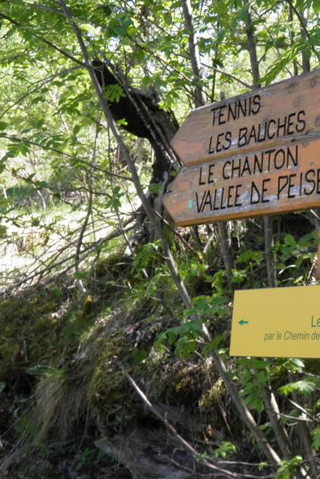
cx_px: 323
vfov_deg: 29.2
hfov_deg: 19.2
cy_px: 241
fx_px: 920
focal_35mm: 69
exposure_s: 1/80
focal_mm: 8.9
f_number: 4.4
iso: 50
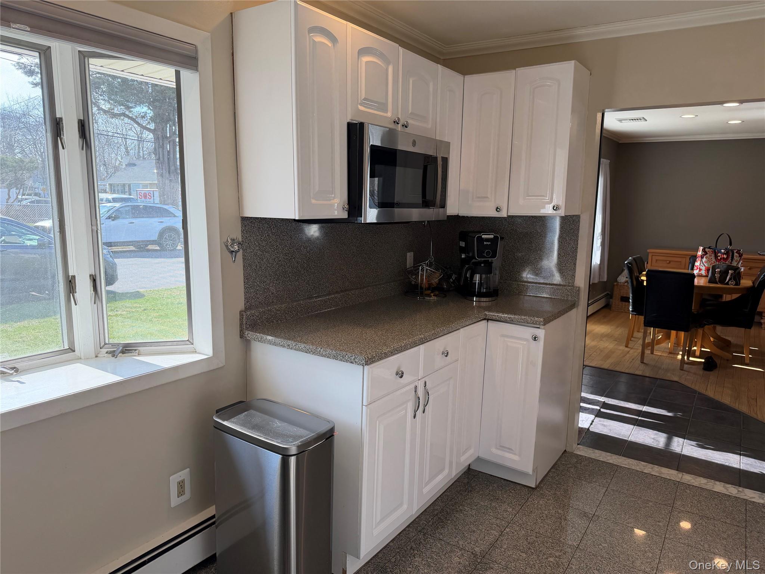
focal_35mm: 24
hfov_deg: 71.6
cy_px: 287
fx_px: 530
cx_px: 382
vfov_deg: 56.8
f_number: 1.78
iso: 100
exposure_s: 1/414
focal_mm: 6.76
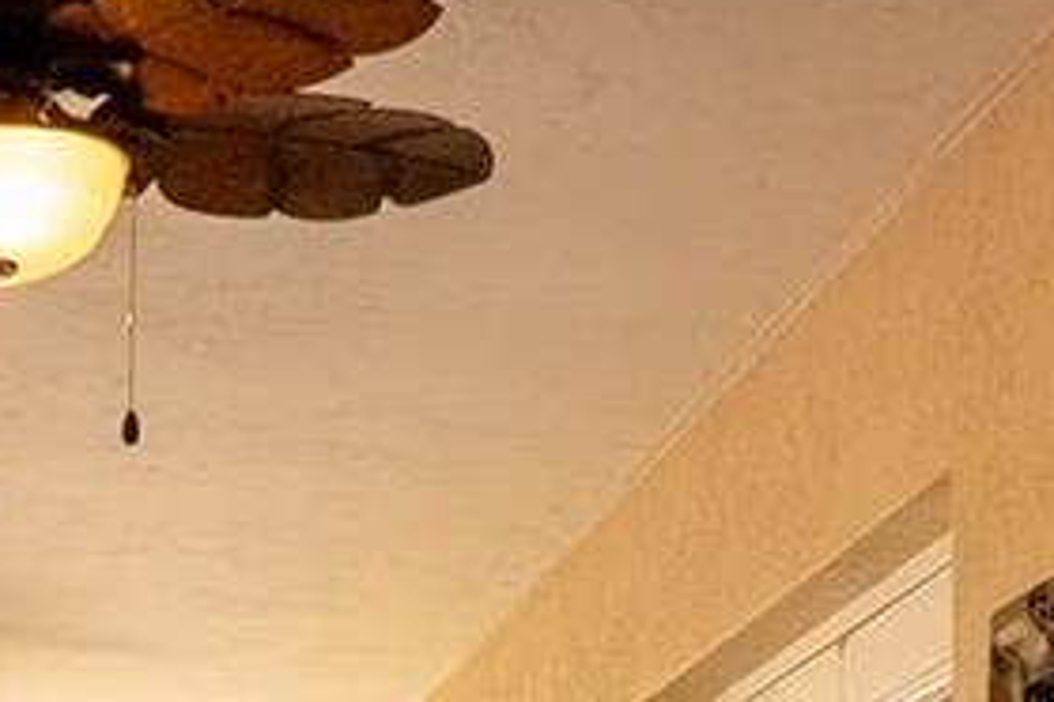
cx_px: -155
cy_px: 1417
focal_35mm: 132
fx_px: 3864
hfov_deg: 15.1
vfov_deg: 9.7
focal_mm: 15.5
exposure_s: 1/250
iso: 200
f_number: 6.3
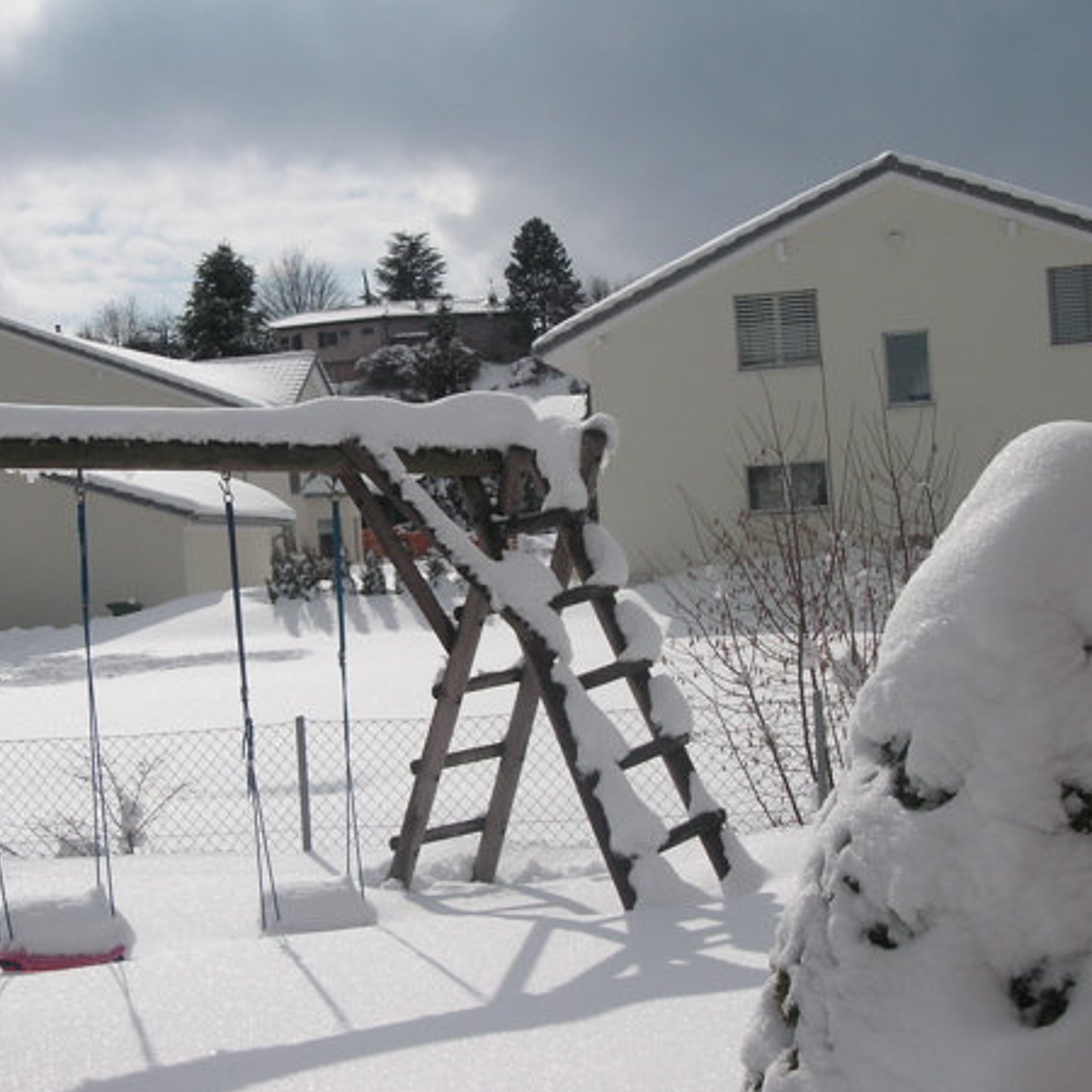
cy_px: 525
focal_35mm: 69
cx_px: 488
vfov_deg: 25.0
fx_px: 2463
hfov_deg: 25.0
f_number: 7.1
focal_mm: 9.1
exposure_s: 1/750
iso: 50
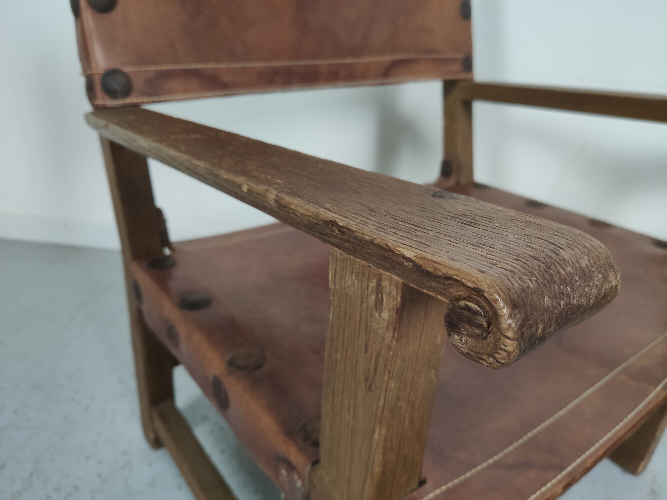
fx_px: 501
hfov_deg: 67.3
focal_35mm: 26
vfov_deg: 53.1
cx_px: 334
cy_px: 250
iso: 185
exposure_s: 1/100
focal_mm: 4.75
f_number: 1.75
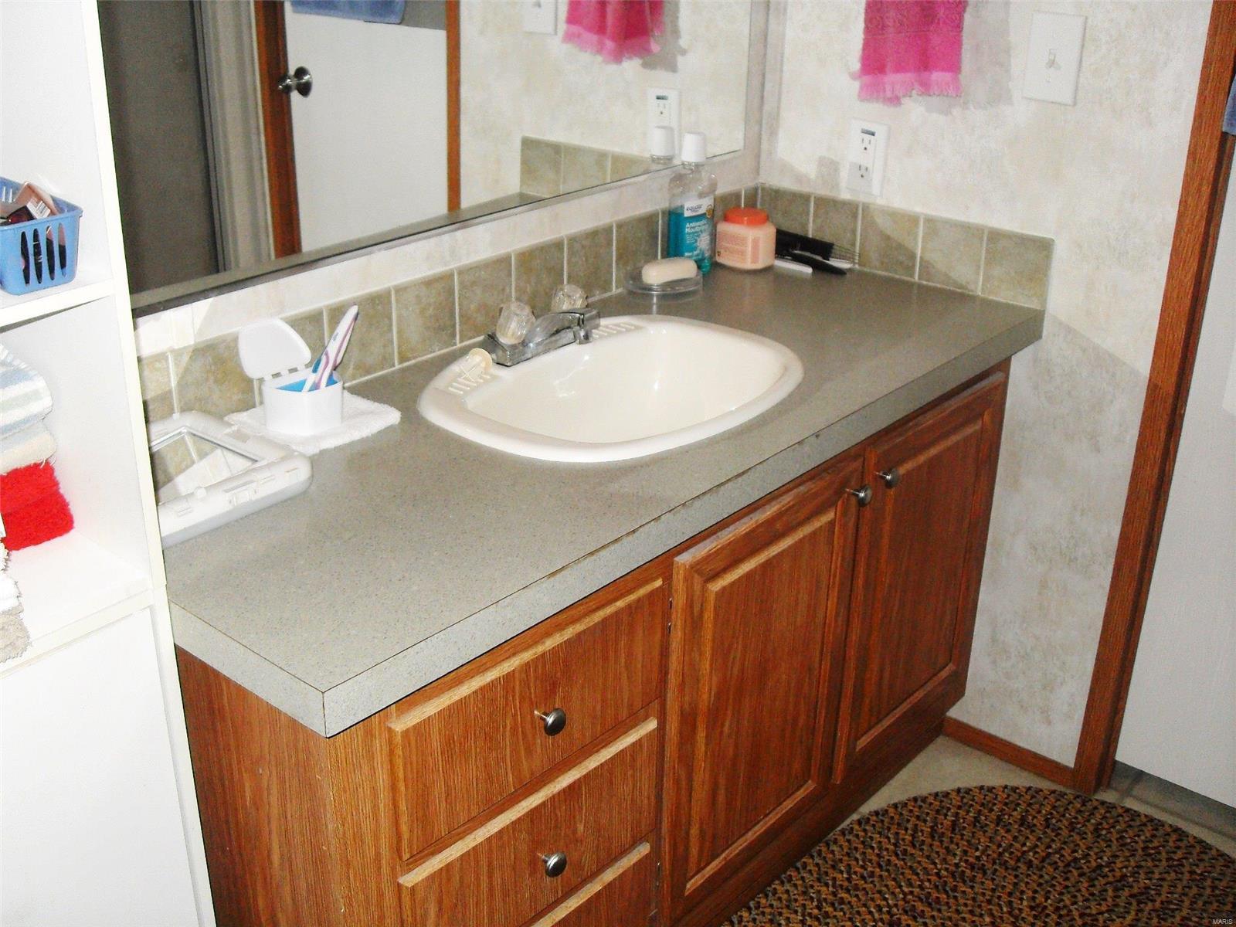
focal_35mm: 37
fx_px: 1321
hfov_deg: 50.1
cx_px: 618
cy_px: 464
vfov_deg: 38.7
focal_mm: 6.3
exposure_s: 1/45
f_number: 2.8
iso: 100
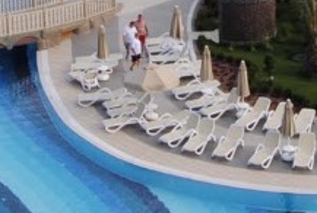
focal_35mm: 190
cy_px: -88
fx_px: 1678
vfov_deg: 7.2
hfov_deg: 10.7
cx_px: 269
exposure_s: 1/160
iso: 100
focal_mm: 24
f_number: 6.3
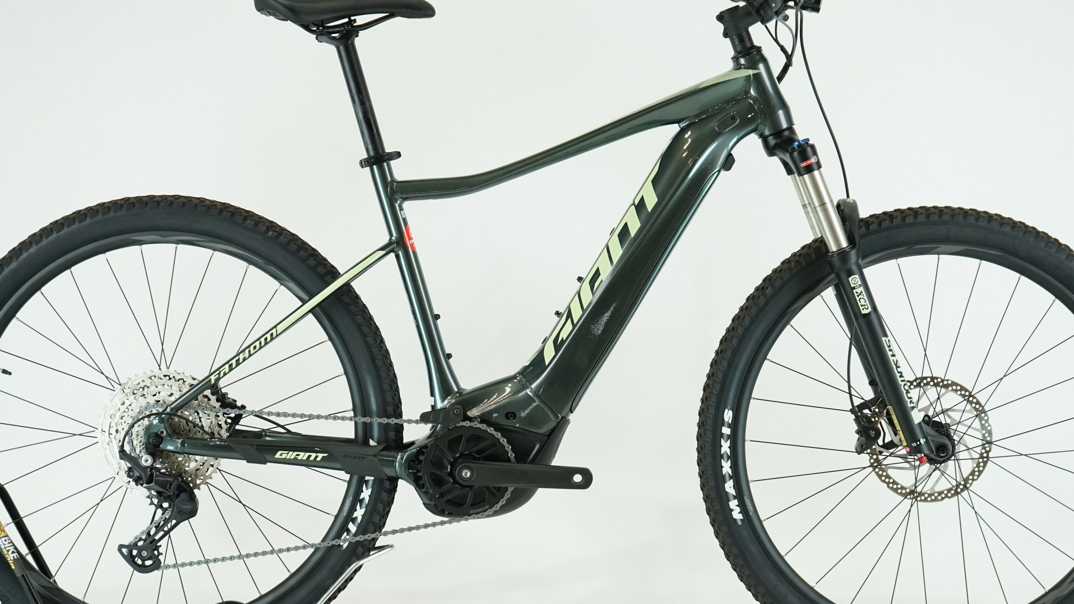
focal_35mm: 71
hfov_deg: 29.7
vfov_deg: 17.0
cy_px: 283
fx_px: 2022
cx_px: 546
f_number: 5.6
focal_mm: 57
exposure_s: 1/200
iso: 1600
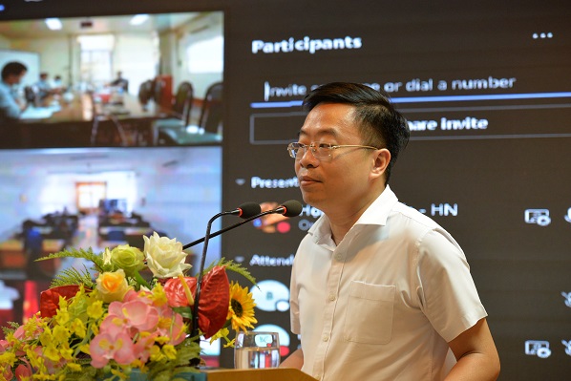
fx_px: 1745
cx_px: 286
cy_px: 190
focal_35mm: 110
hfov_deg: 18.6
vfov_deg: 12.5
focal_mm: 110
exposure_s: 1/200
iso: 2500
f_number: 4
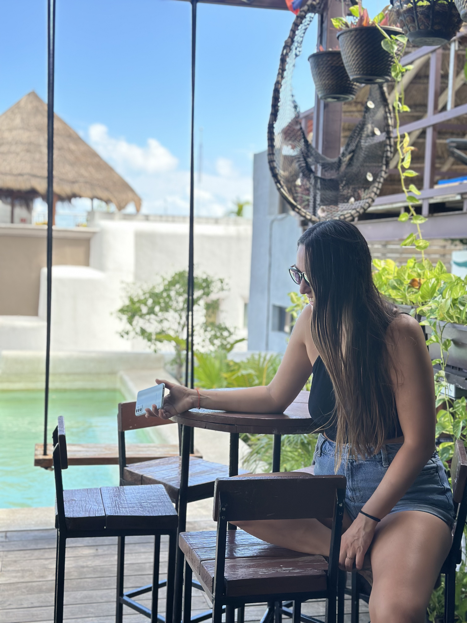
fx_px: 863
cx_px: 234
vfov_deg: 39.7
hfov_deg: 30.3
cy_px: 312
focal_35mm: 48
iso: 80
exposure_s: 1/1030
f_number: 1.78
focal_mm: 6.86
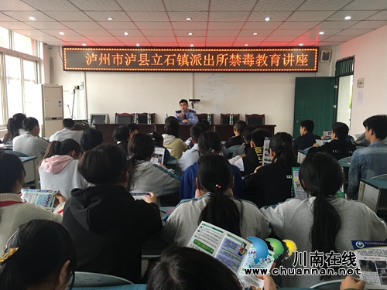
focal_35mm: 29
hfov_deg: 61.7
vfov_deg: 48.2
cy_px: 145
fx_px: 324
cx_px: 194
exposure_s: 1/33
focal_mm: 4.15
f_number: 2.2
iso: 64
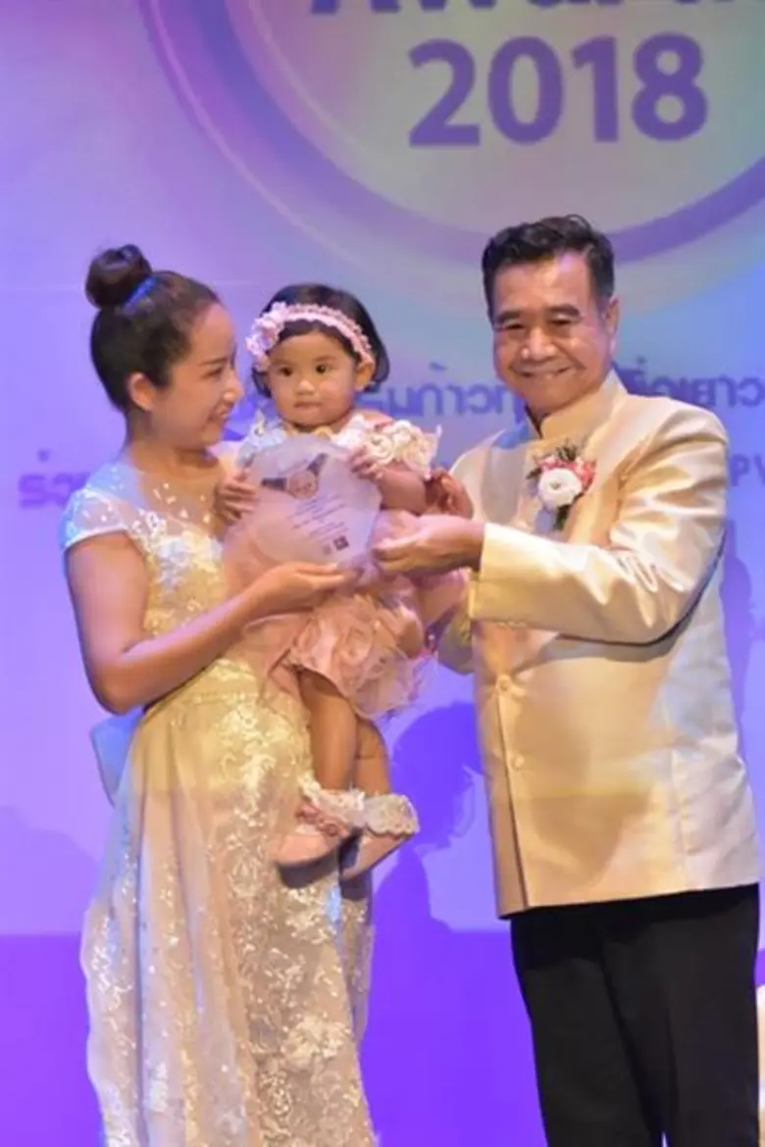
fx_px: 4781
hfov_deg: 9.1
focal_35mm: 150
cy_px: 574
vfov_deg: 13.7
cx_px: 382
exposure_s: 1/250
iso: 4000
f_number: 2.8
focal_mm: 100
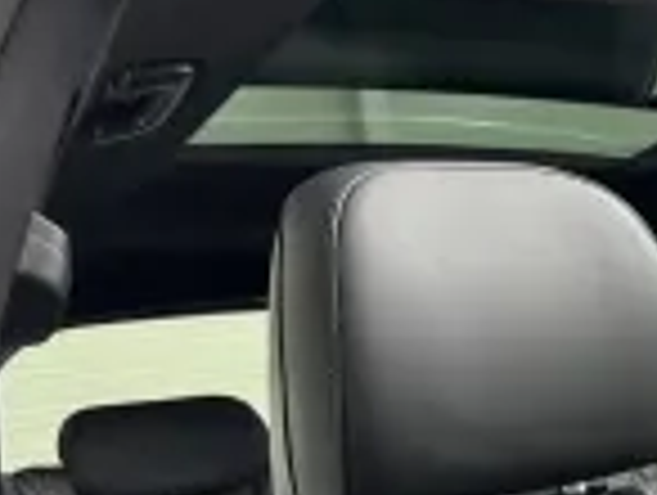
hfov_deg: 30.3
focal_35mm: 59
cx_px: 662
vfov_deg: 24.4
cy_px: 414
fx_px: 1122
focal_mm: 6.76
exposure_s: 1/50
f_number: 1.78
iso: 800
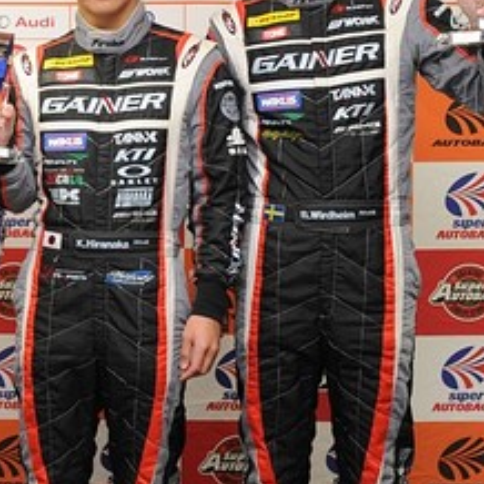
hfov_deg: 14.8
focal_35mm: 116
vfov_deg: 15.0
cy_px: 133
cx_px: 7
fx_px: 1835
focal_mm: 62
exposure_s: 1/60
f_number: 6.7
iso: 800
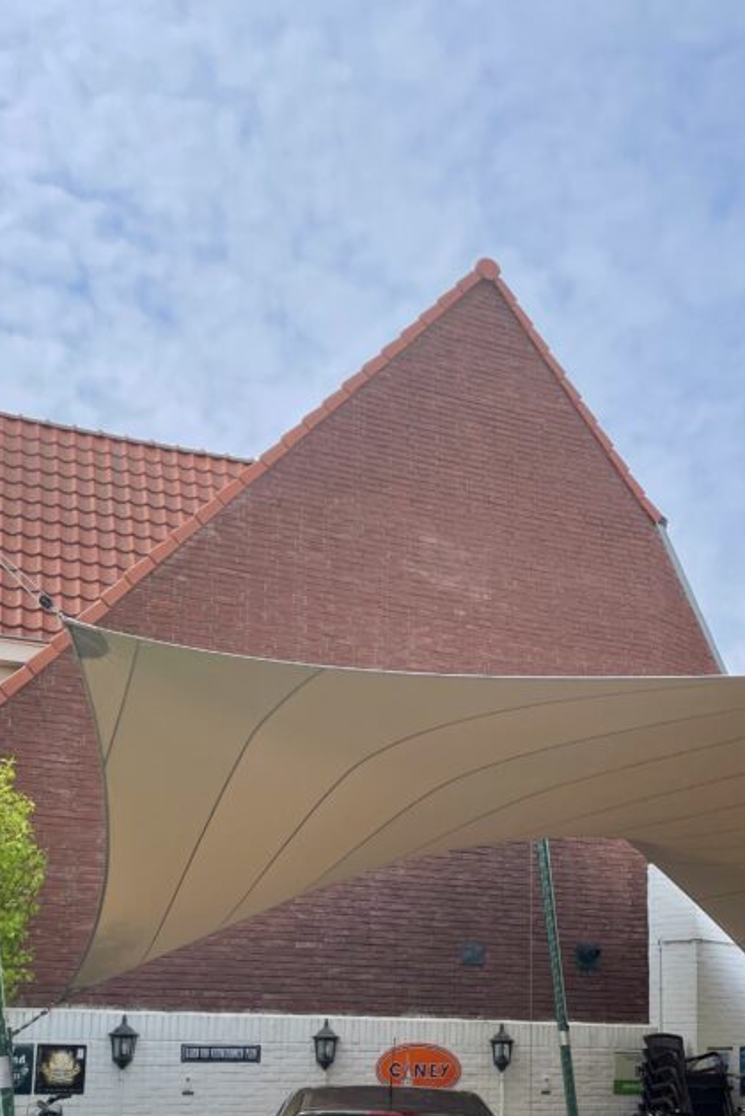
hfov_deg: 30.5
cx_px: 378
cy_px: 848
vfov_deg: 43.0
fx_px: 1364
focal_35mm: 44
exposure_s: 1/4000
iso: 32
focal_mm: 4.2
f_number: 1.6
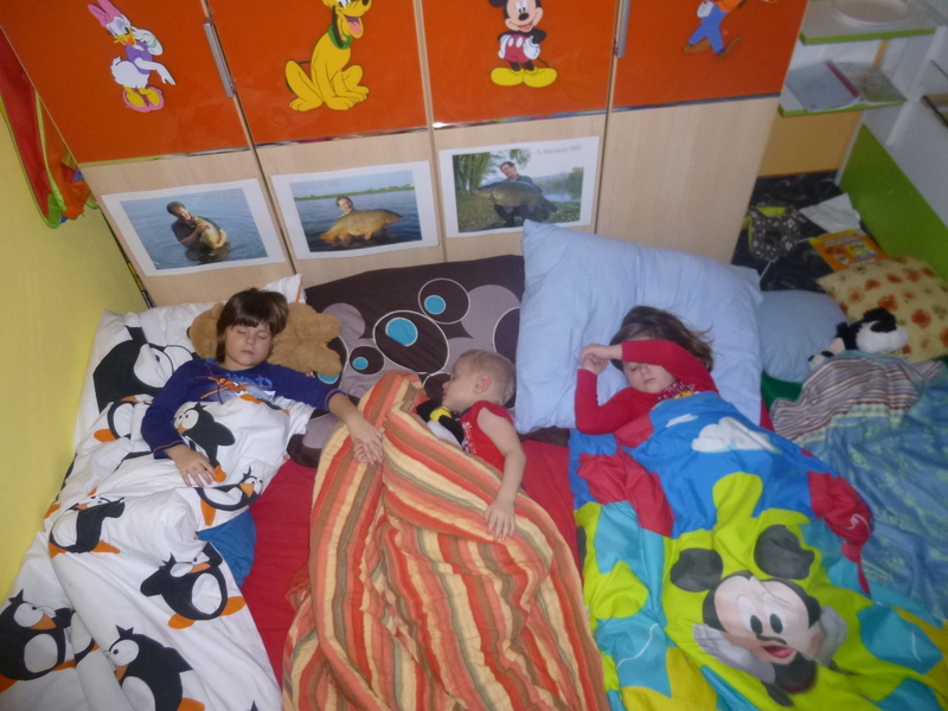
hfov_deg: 69.4
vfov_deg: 54.9
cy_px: 356
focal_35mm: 25
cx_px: 474
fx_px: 685
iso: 200
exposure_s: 1/125
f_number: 3.1
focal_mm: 4.5
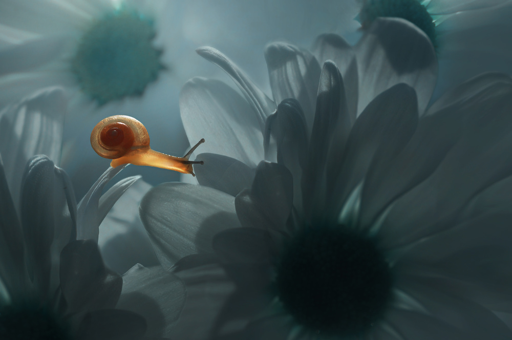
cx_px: 256
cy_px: 170
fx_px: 2237
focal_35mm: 158
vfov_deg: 8.7
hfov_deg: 13.1
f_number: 9
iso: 200
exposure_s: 1/500
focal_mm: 105
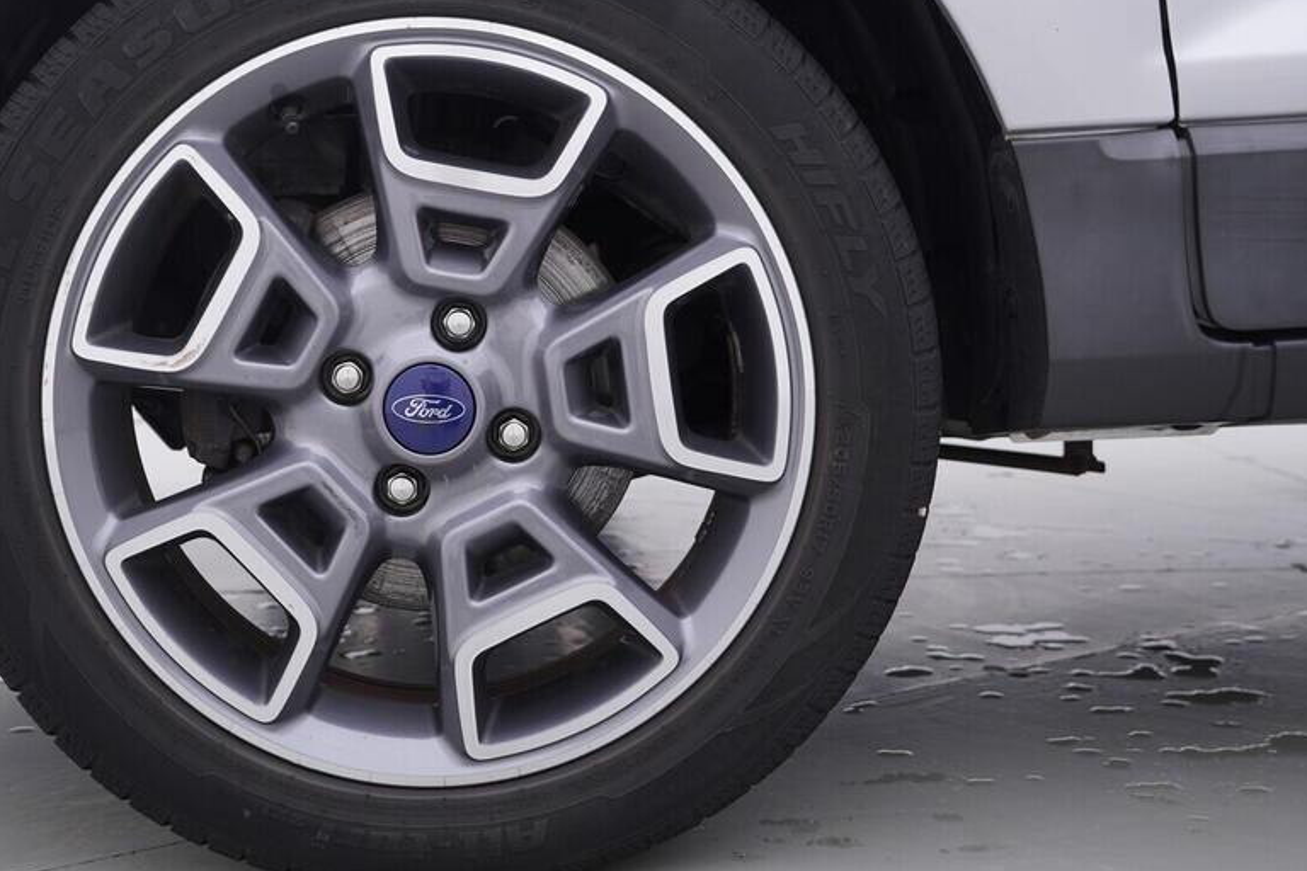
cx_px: 500
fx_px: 1743
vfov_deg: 28.0
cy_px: 368
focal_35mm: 48
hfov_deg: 40.9
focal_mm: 24
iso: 125
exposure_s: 1/60
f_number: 3.5
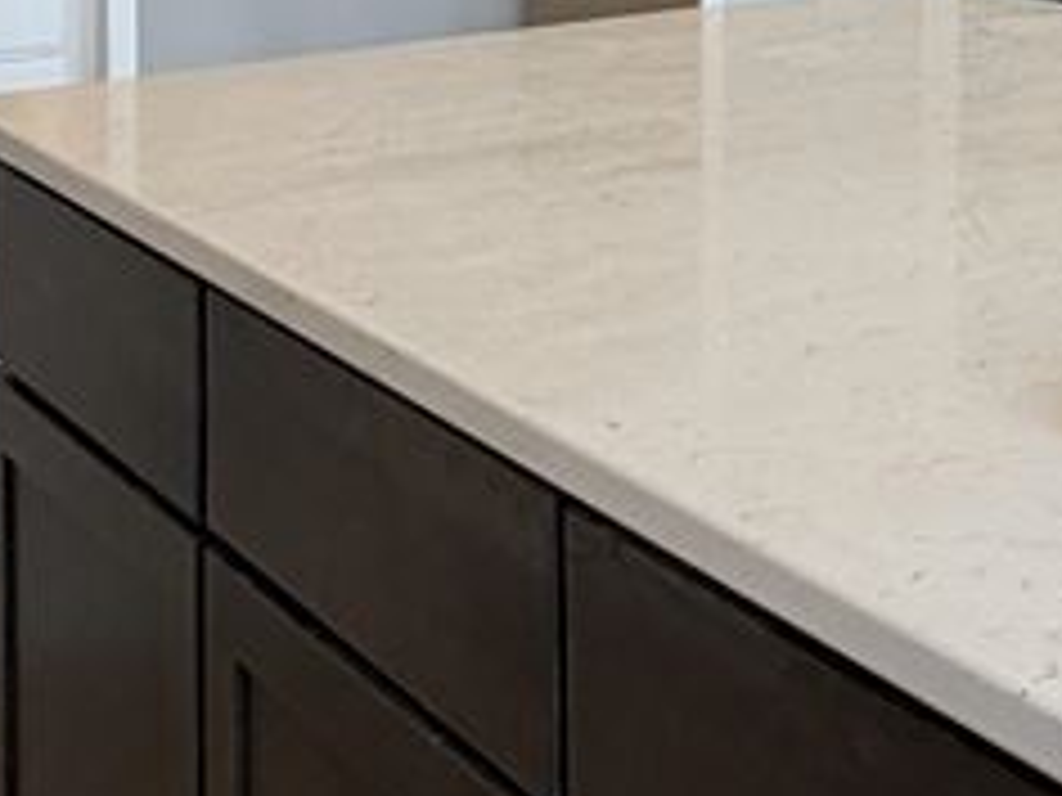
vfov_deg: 17.7
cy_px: -335
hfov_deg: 24.0
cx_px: 1166
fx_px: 2332
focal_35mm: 76
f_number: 2.2
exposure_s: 1/120
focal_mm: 2.22
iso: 160
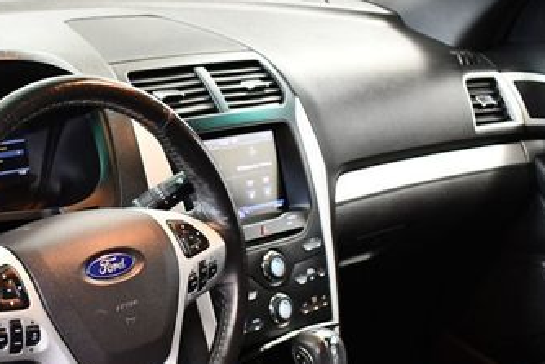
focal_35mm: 69
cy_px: 240
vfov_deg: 19.7
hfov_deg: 28.6
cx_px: 109
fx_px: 1045
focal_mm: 18
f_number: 3.5
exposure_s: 1/100
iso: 3200
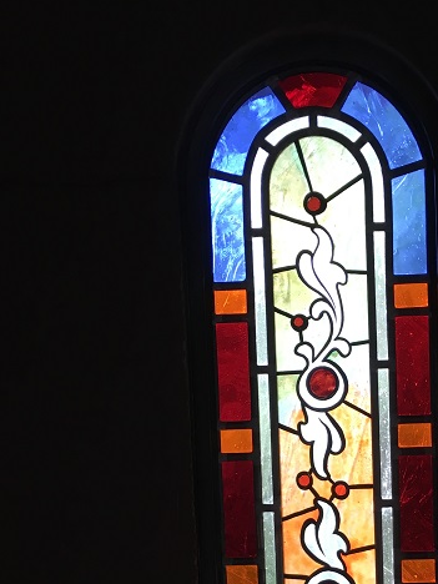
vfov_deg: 36.4
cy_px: 495
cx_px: 316
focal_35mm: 50
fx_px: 844
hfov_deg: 28.8
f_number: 2.2
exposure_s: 1/33
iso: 64
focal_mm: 4.15
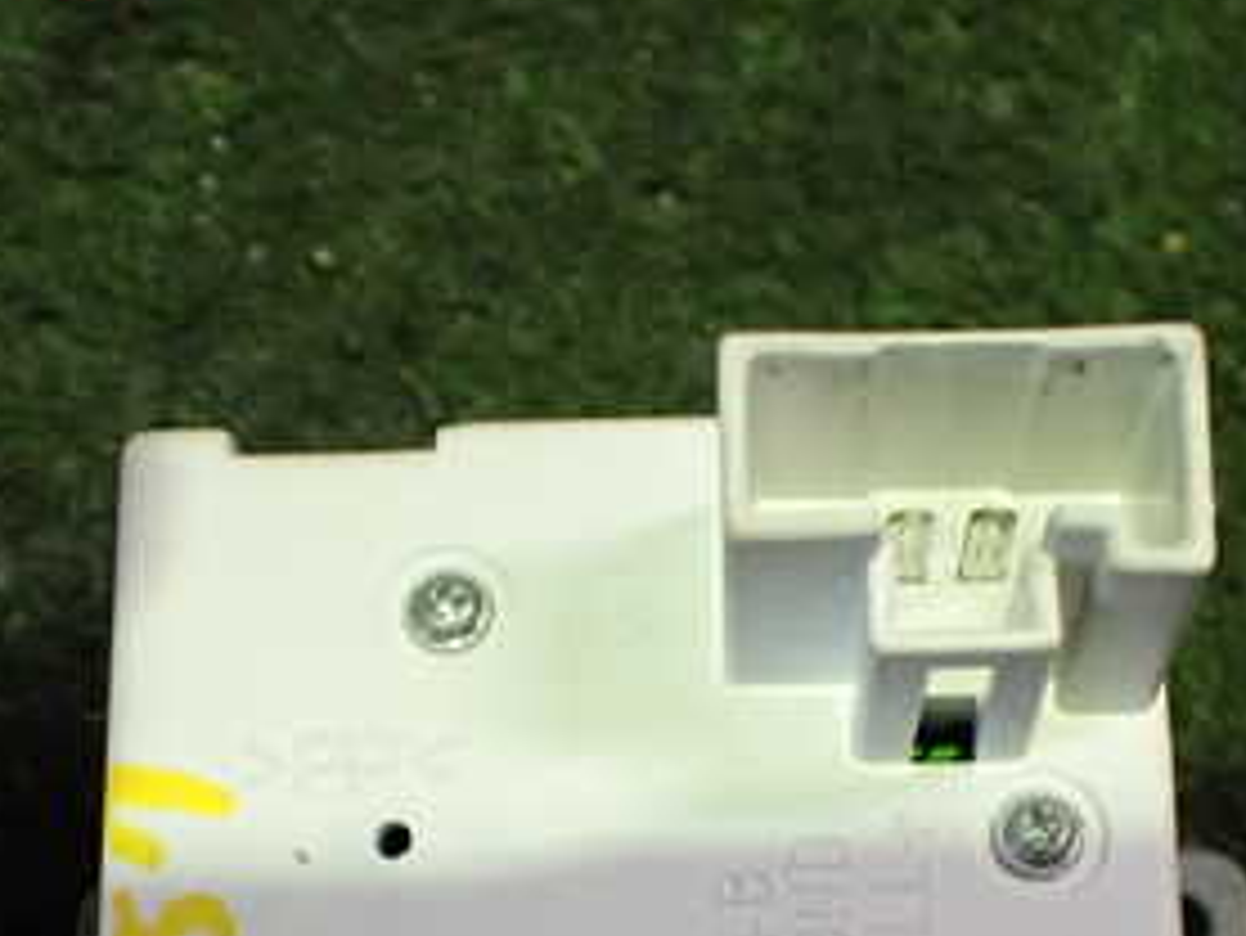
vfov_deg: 21.9
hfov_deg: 29.8
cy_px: 904
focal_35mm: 65
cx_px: 670
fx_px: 2341
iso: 800
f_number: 2.3
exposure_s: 1/80
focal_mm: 5.4
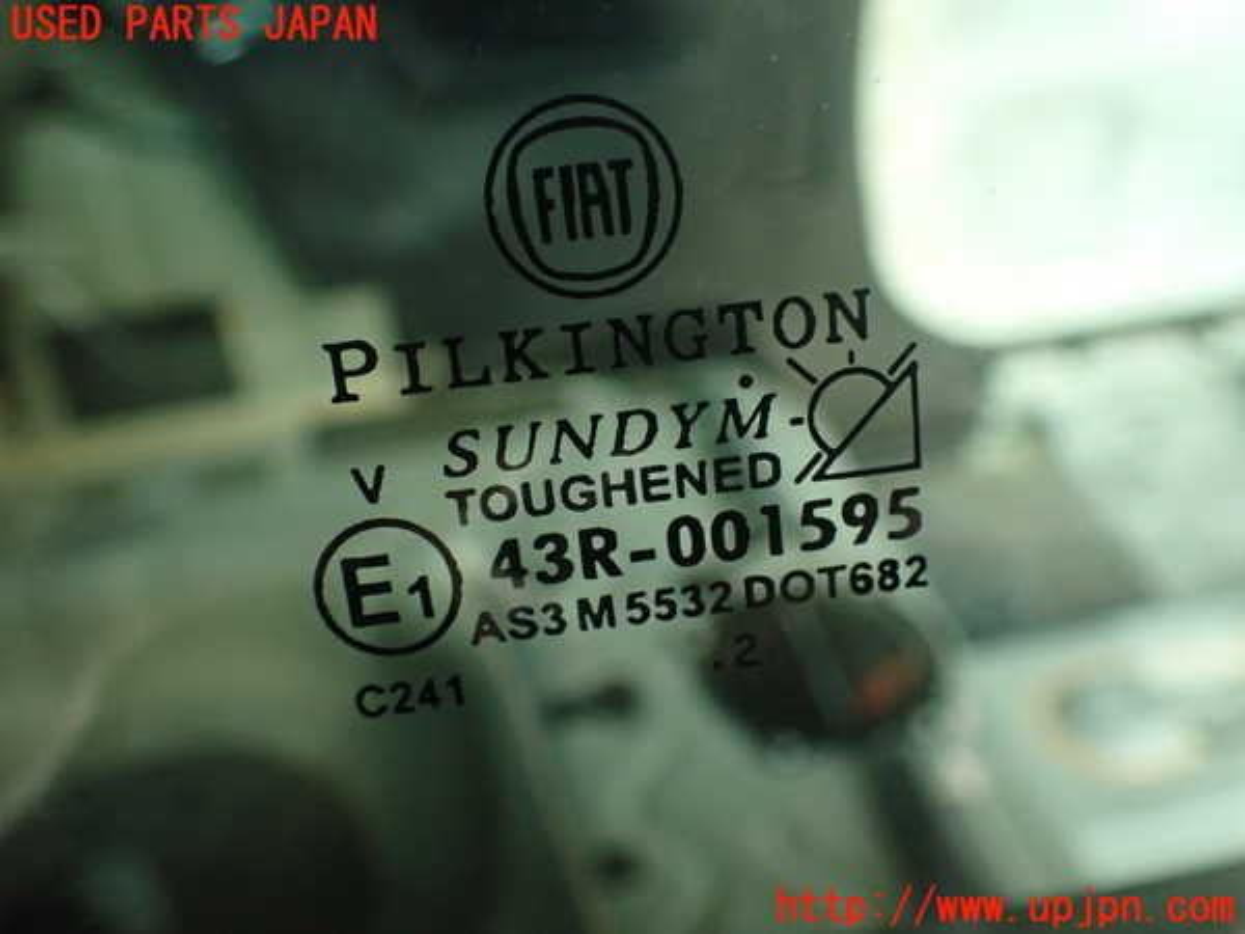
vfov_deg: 44.2
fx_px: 1151
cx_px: 622
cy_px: 467
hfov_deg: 56.8
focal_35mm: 32
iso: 640
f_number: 2.4
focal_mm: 5.79
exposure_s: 1/30
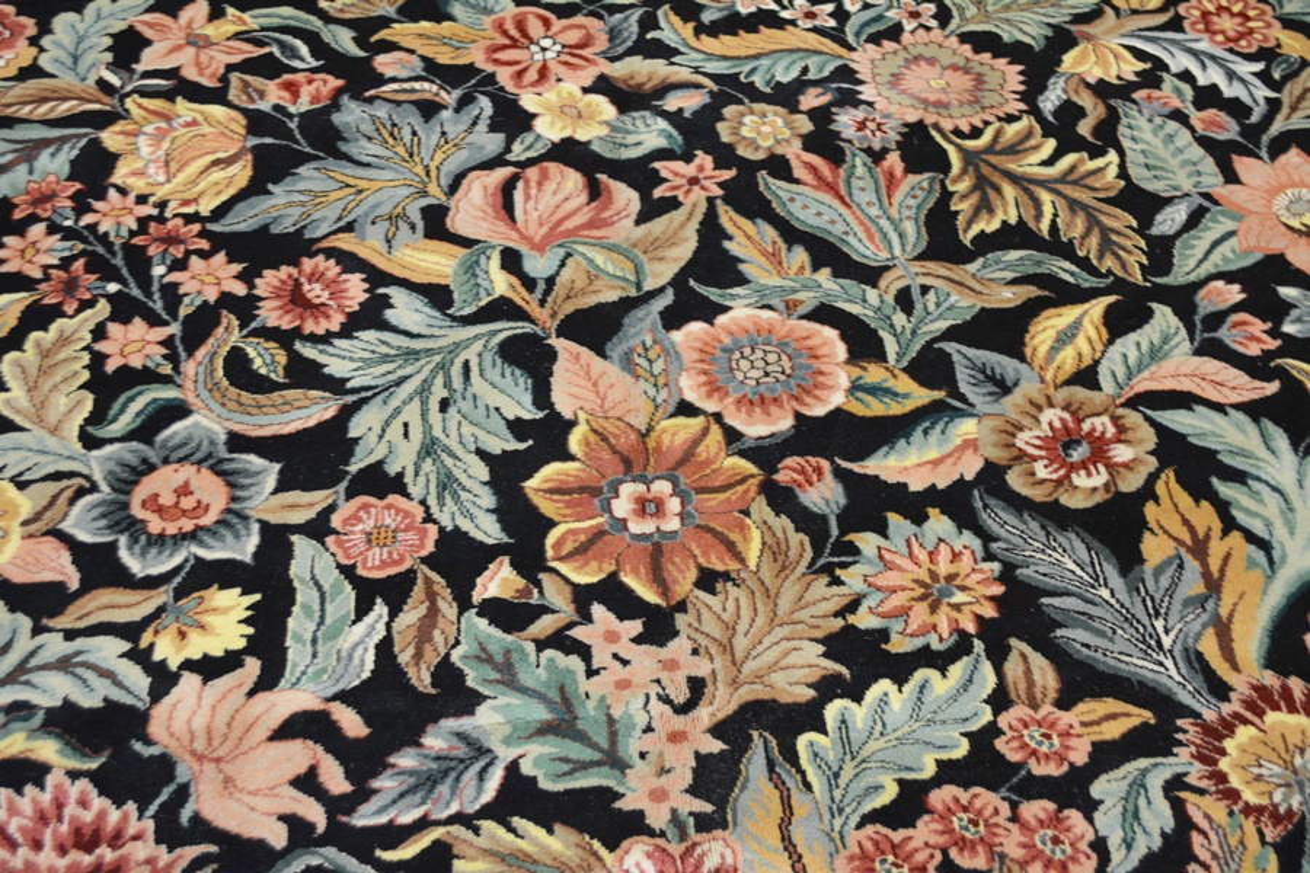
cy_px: 436
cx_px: 655
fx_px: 1419
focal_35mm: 39
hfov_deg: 49.6
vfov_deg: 34.2
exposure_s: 1/30
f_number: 4.2
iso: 800
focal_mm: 26
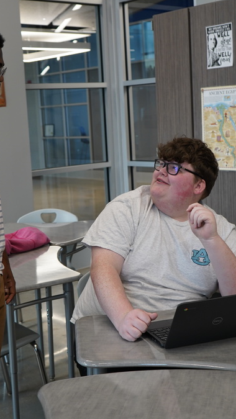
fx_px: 600
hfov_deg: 22.2
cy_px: 210
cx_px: 101
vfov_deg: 38.5
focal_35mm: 54
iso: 640
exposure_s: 1/160
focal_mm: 34
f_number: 4
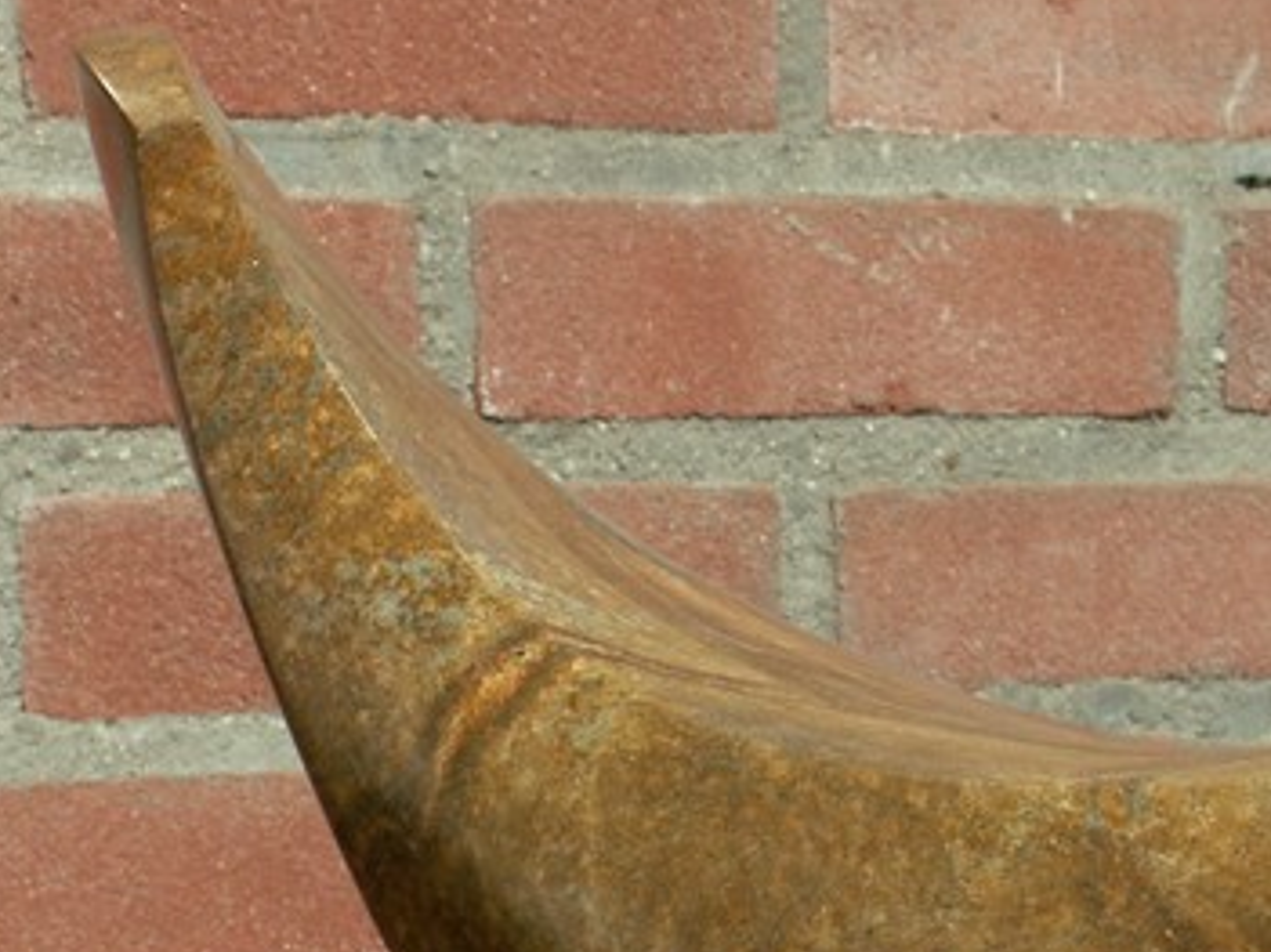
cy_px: 1046
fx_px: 8442
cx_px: 960
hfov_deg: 8.6
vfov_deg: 6.4
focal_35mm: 230
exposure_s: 1/200
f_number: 7.1
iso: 50
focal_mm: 16.46
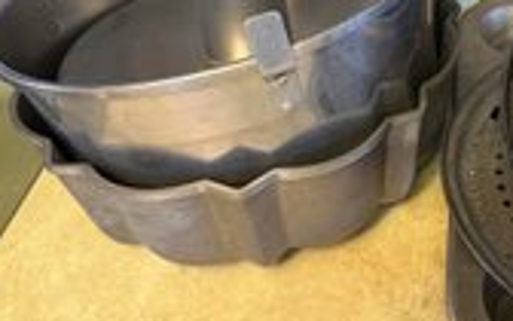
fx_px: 727
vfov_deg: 24.4
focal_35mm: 52
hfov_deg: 36.8
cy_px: 50
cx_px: 444
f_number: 1.78
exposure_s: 1/60
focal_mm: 6.86
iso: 500
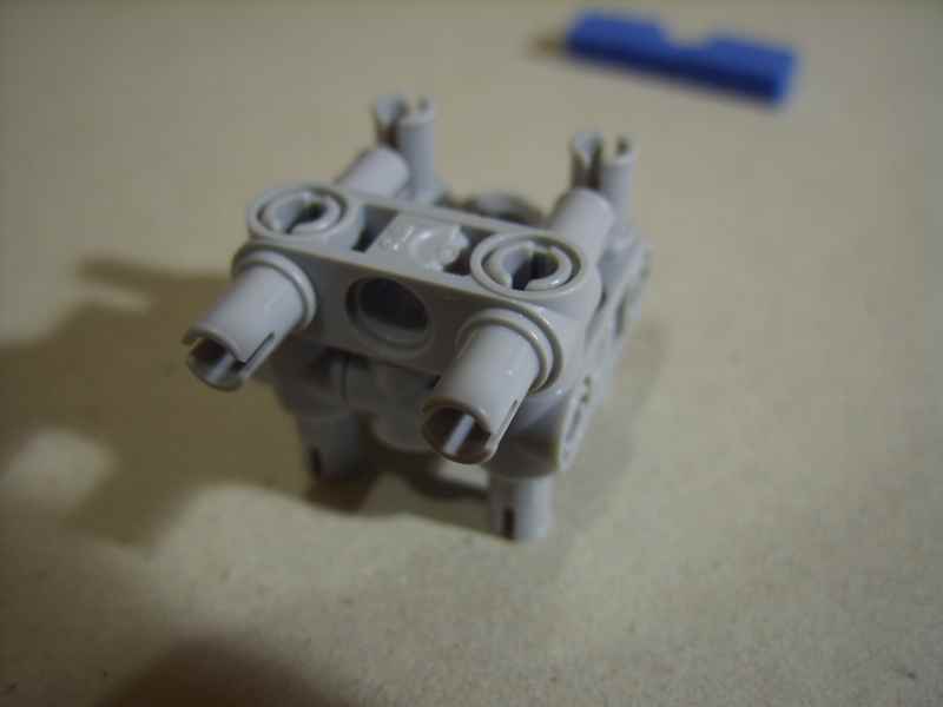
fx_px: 1035
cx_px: 472
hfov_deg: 49.0
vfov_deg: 37.7
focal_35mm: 38
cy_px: 354
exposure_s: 1/2
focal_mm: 7.8
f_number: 2.8
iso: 100
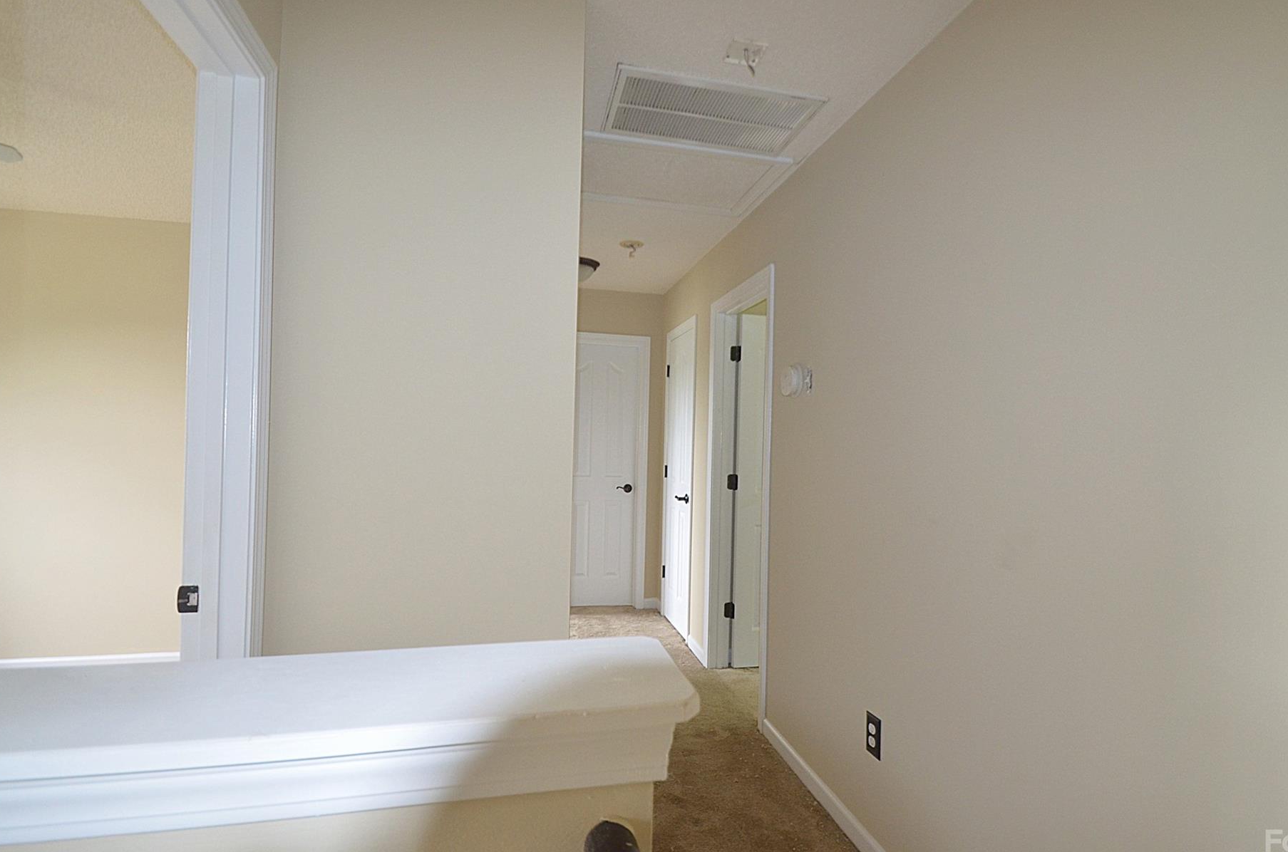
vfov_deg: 70.2
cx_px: 651
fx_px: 607
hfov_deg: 93.4
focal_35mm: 17
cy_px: 424
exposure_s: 1/60
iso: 800
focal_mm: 10
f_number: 3.5
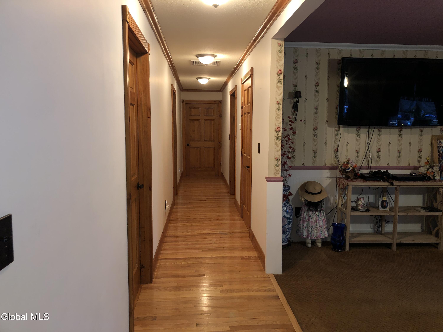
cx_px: 222
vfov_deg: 49.7
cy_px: 166
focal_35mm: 28
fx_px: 358
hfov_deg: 63.4
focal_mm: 3.99
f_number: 1.8
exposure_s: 1/15
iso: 50
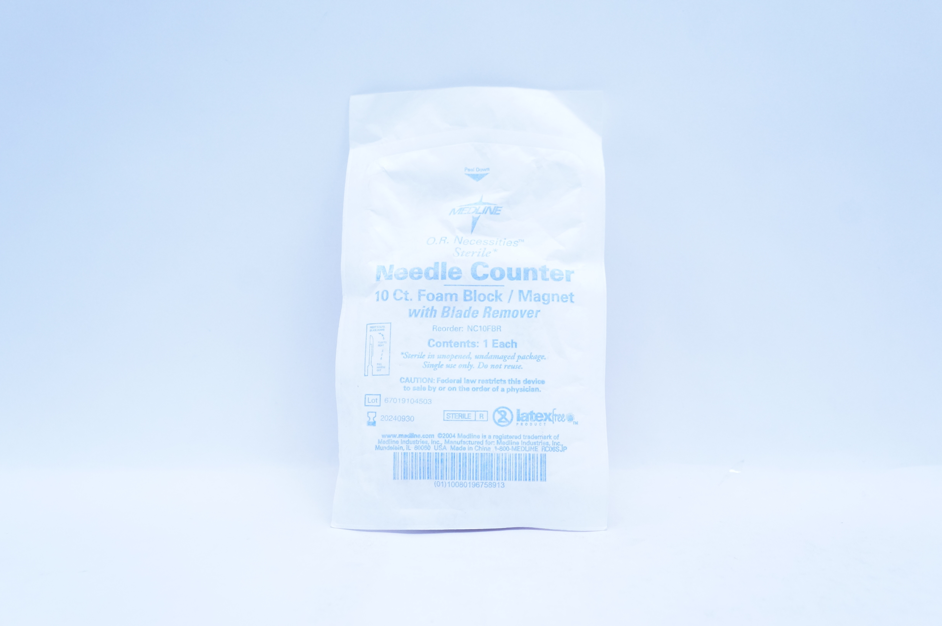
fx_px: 902
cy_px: 313
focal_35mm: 34
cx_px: 471
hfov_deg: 55.2
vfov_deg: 38.3
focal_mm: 23
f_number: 5.6
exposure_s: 1/125
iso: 800
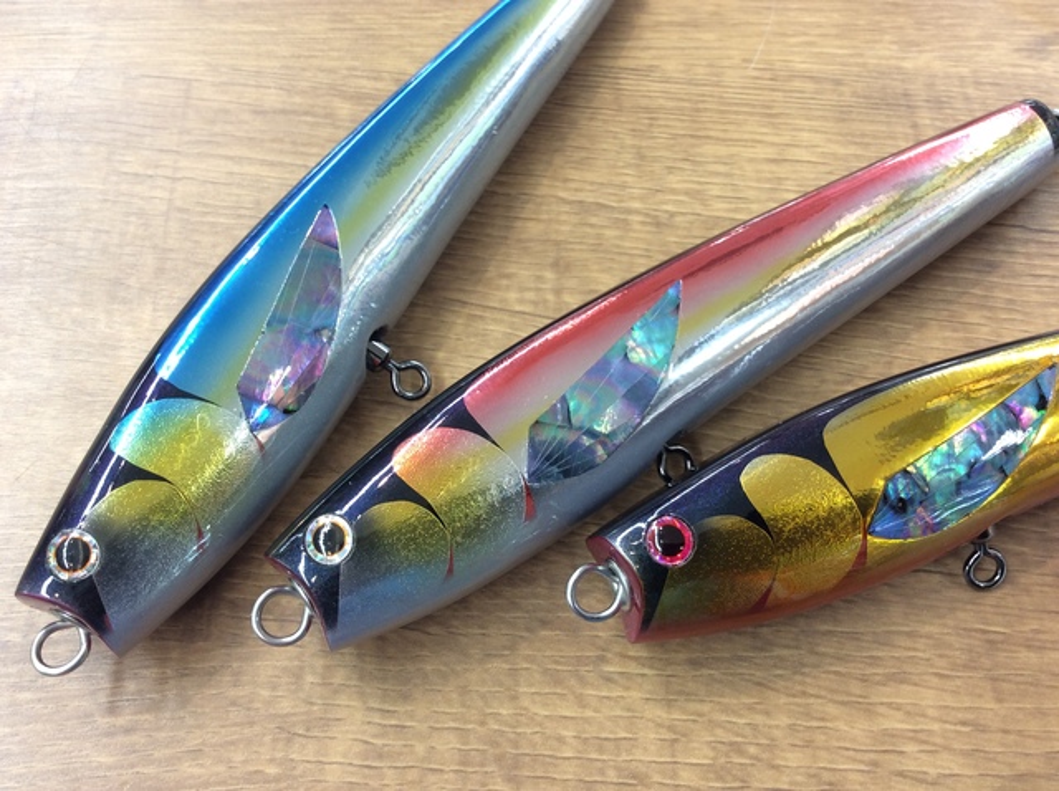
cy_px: 396
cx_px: 530
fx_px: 978
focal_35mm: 32
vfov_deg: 44.1
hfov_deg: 56.9
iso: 40
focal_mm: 3.3
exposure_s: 1/25
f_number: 2.4
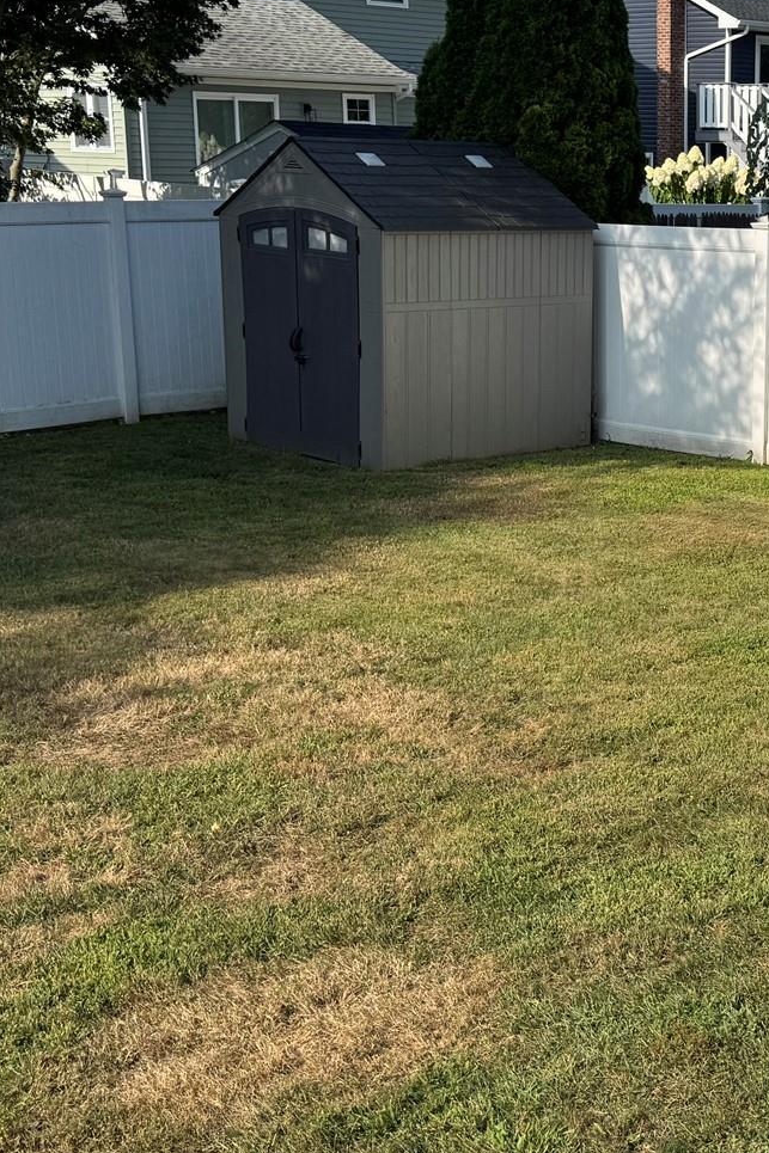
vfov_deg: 37.5
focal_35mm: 53
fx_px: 1699
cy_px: 527
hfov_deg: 24.6
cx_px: 725
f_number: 1.78
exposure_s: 1/4950
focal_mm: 6.76
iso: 80
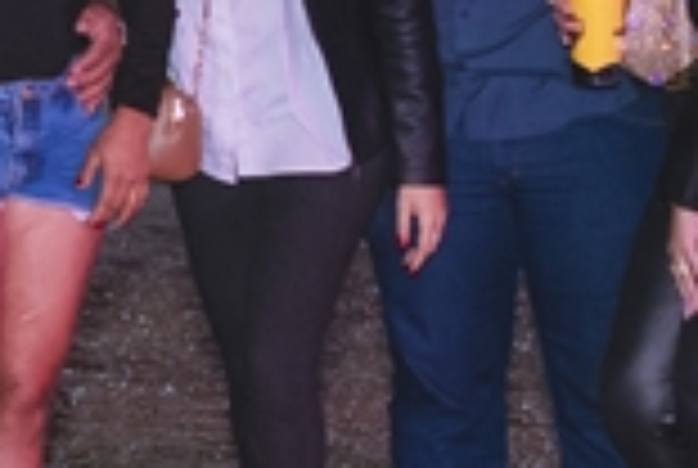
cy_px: 112
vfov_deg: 5.5
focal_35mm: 250
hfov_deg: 7.8
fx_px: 4864
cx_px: -696
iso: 2500
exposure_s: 1/200
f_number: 2.5
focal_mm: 35
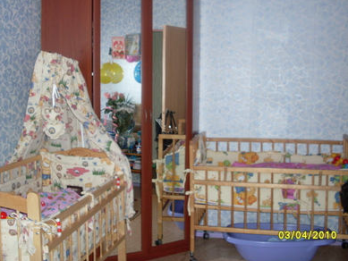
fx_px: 442
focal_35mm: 44
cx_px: 157
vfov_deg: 32.8
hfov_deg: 42.9
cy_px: 114
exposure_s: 1/45
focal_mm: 6.3
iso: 120
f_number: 2.8
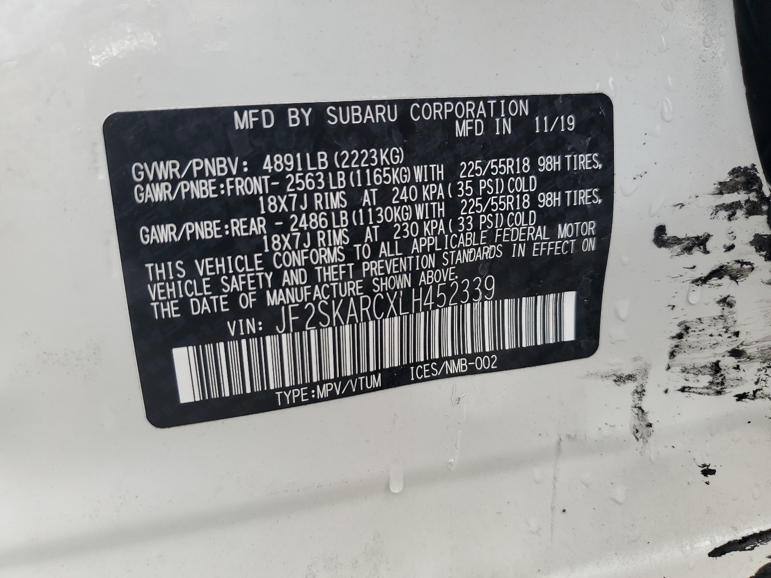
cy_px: 289
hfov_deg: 67.3
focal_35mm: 26
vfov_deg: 53.1
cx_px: 386
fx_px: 579
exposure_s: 1/169
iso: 50
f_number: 1.5
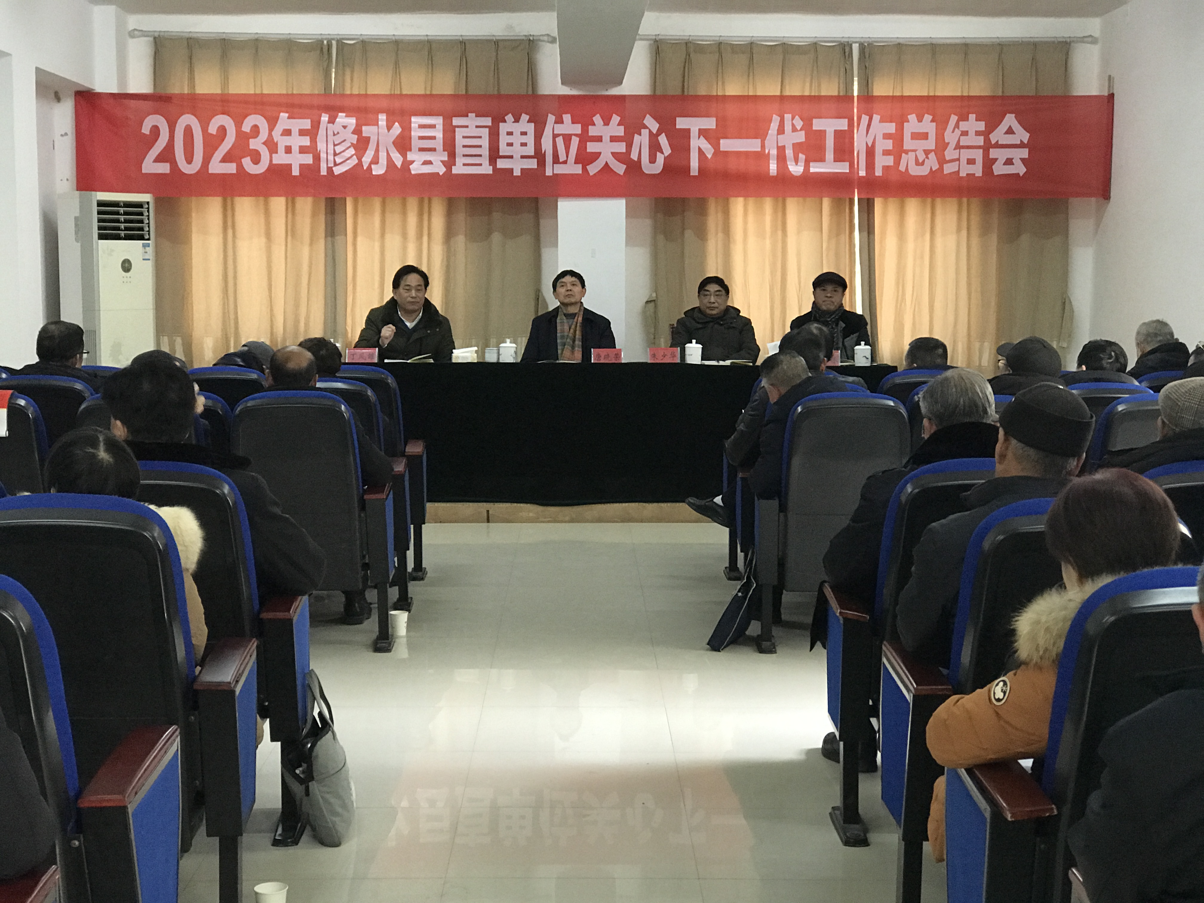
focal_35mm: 57
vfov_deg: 25.7
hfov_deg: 33.8
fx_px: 1983
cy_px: 452
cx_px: 602
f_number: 2.8
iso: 320
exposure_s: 1/50
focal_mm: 6.6
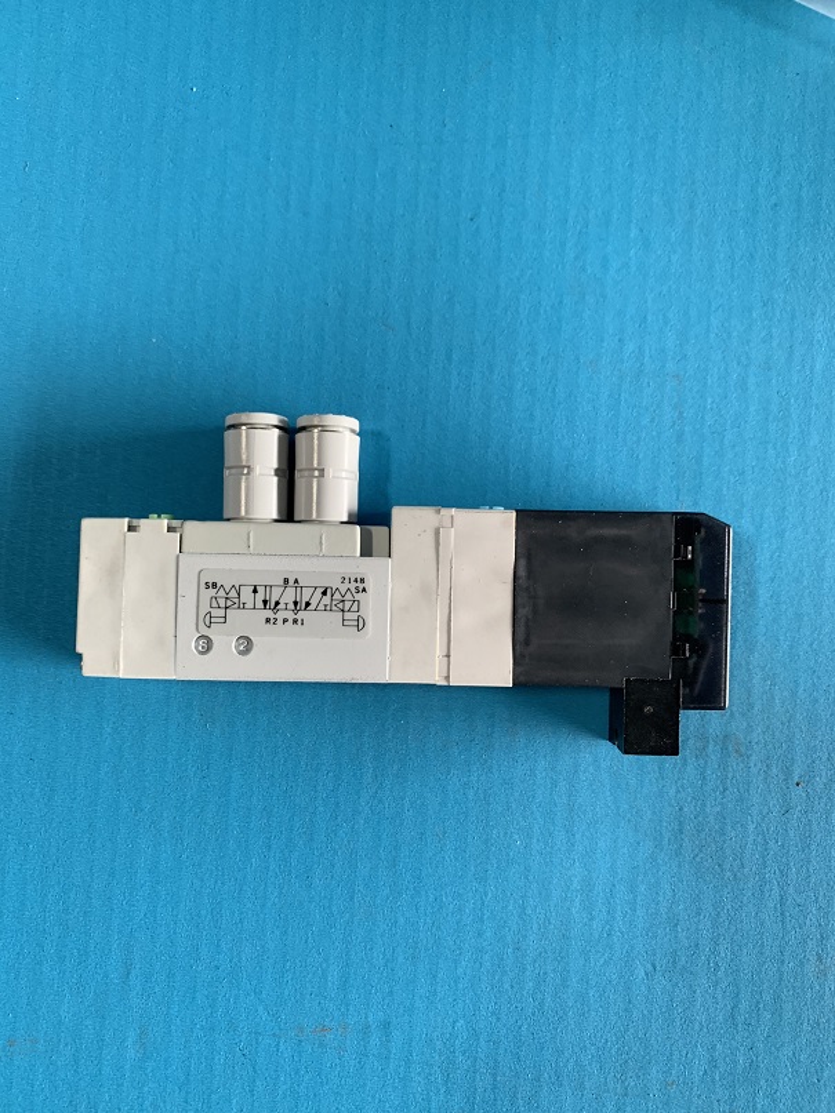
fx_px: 836
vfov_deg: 67.3
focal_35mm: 26
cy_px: 556
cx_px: 418
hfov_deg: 53.1
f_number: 1.8
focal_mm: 4.25
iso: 160
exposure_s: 1/60
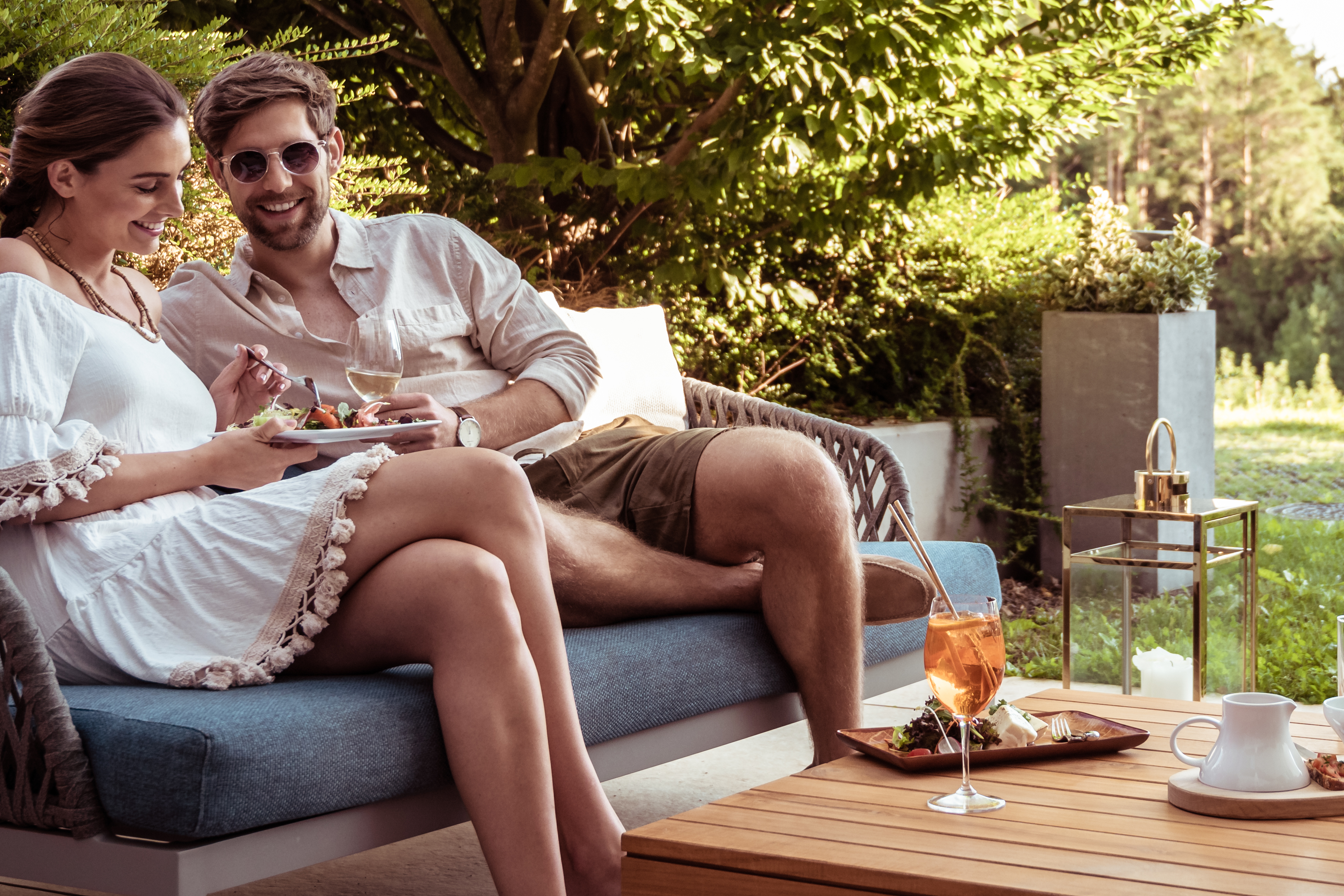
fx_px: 2766
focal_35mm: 74
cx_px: 812
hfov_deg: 27.2
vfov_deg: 18.3
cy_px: 247
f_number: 4
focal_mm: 33.5
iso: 200
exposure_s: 1/160
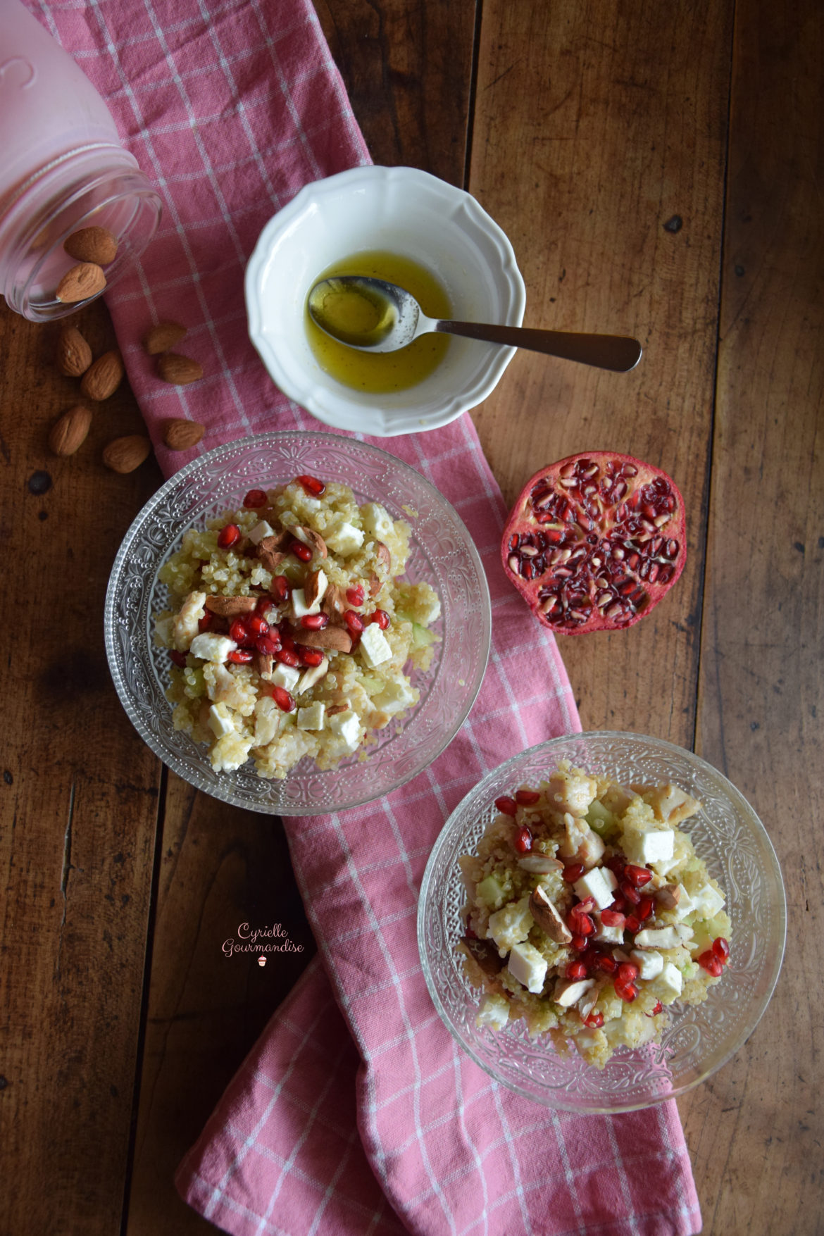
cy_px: 618
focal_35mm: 36
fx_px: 1236
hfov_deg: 36.9
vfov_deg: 53.1
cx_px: 412
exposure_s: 1/60
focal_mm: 24
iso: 900
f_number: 3.8
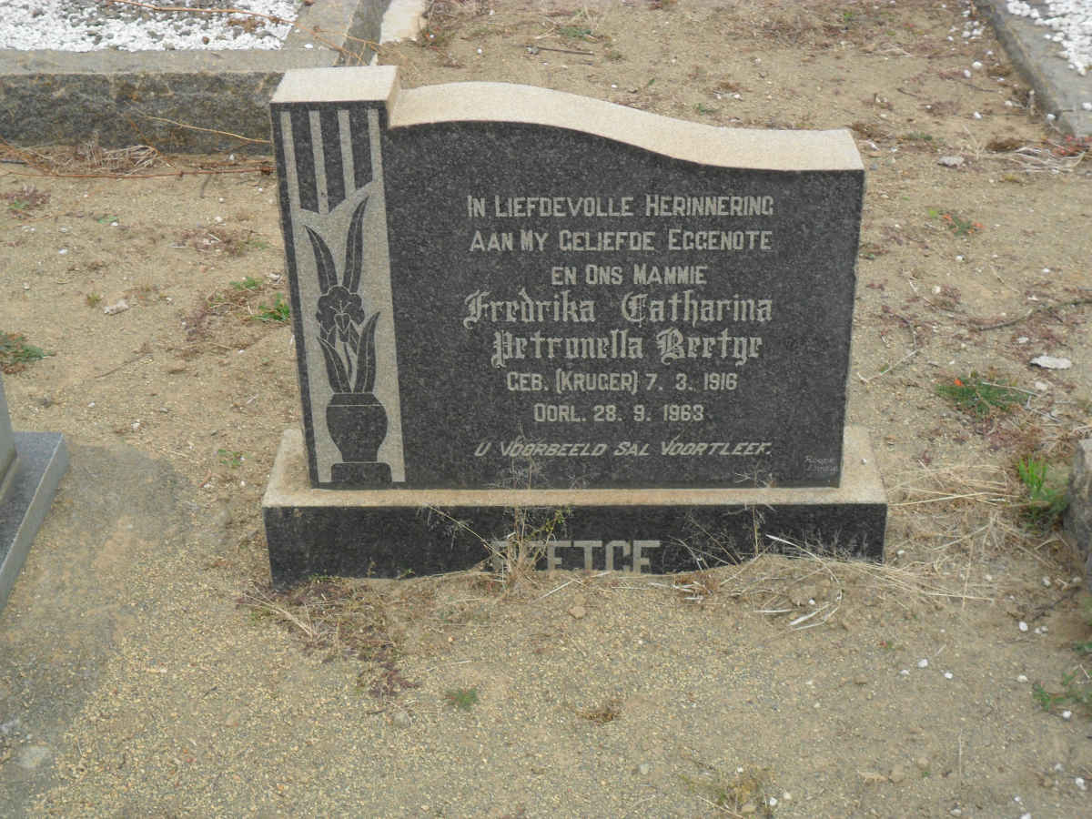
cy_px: 410
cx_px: 546
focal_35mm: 52
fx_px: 1640
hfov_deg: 36.8
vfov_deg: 28.0
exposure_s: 1/180
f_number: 5
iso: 100
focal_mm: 9.3
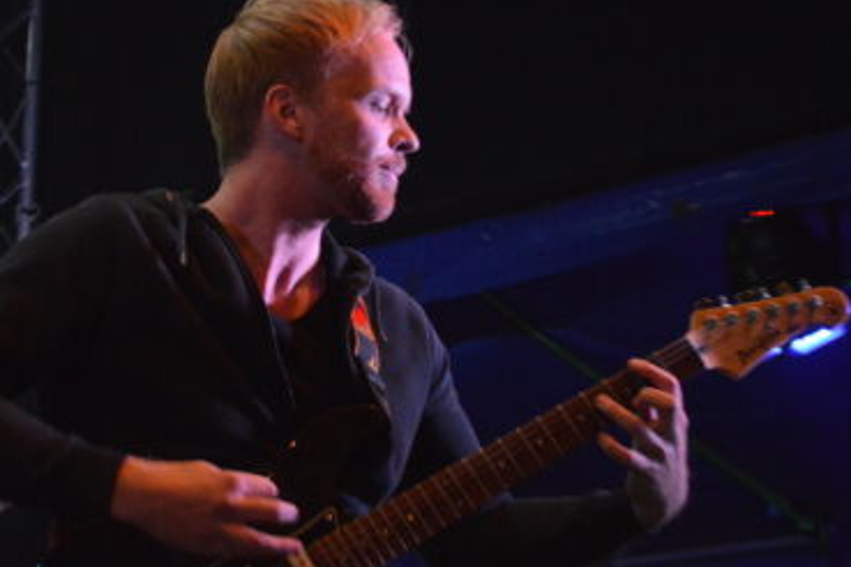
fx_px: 2246
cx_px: 232
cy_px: 280
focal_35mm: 95
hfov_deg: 21.3
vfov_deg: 14.4
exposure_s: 1/60
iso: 3200
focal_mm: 40
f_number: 5.3
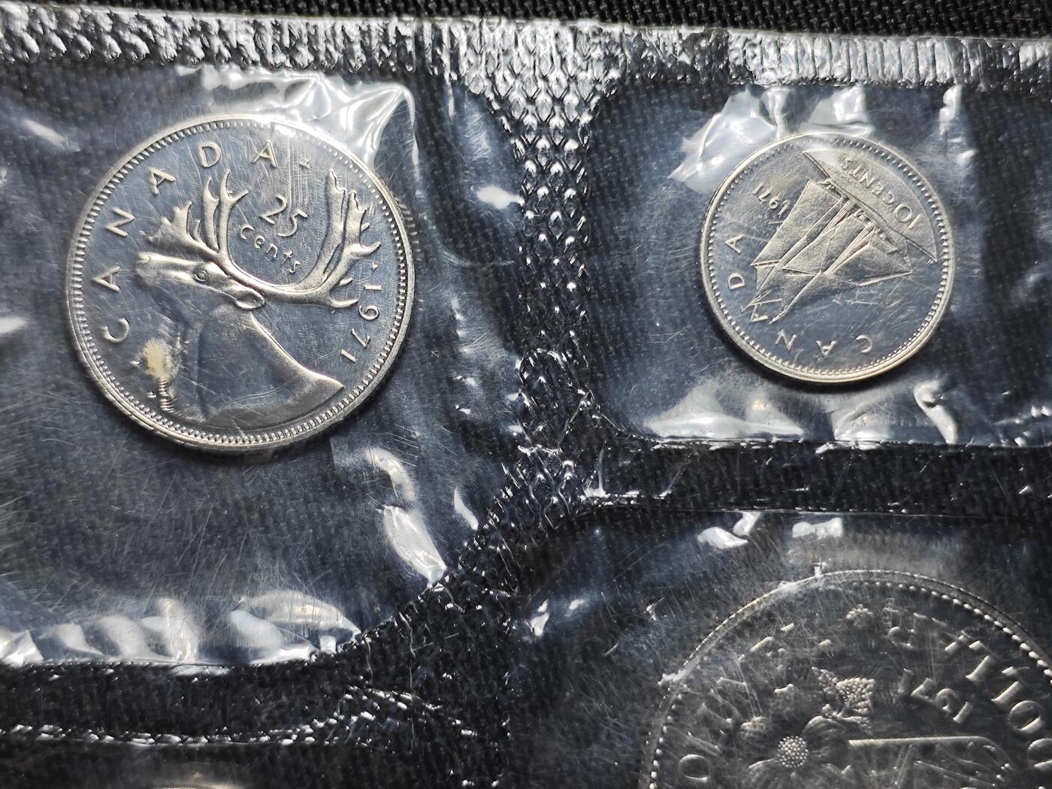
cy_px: 394
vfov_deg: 22.9
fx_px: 1945
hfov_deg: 30.3
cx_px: 526
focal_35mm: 64
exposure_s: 1/100
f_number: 1.6
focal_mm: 5.84
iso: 50
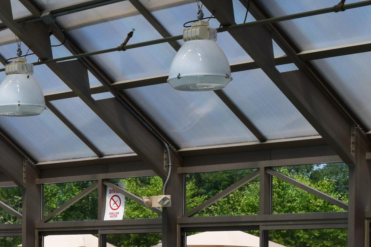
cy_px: 311
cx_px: -196
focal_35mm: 126
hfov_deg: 15.0
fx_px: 1298
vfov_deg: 10.7
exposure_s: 1/500
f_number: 11
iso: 400
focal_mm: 26
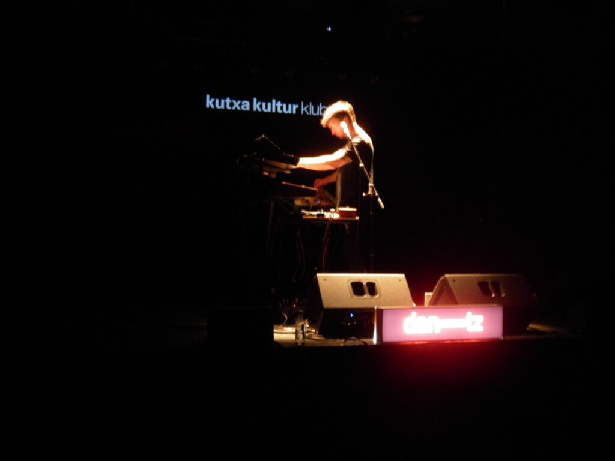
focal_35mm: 39
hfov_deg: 47.9
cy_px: 230
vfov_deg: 36.8
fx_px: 693
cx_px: 308
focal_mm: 7.1
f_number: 3.2
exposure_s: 1/2
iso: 200
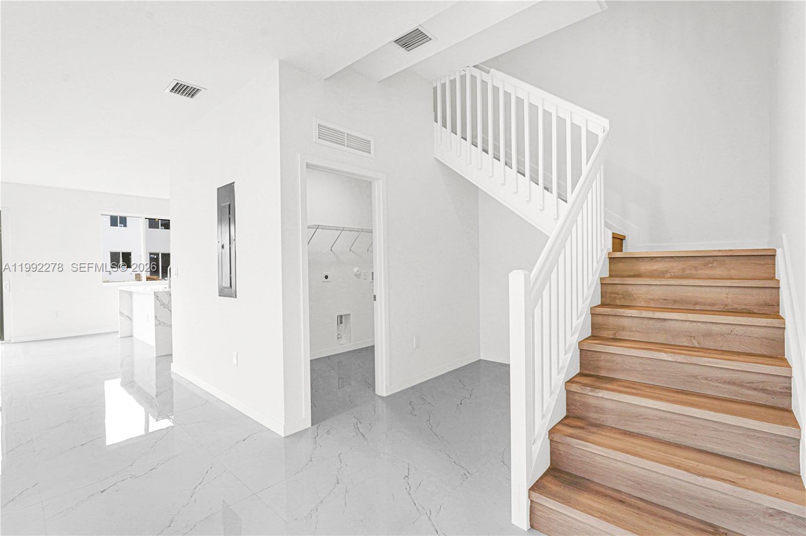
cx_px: 403
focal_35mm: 16
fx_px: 358
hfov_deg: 96.8
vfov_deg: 73.7
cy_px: 268
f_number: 8
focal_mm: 16
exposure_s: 1/30
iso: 500
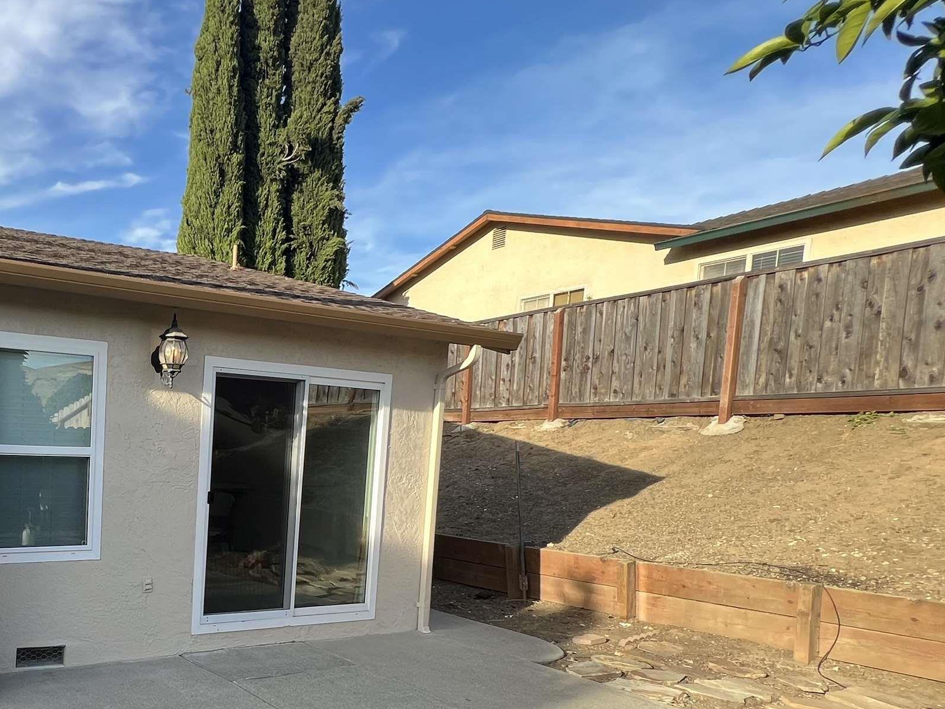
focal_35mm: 25
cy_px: 505
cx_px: 95
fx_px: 683
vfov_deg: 53.1
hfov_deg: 59.2
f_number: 1.8
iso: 32
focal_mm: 1.57
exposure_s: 1/342
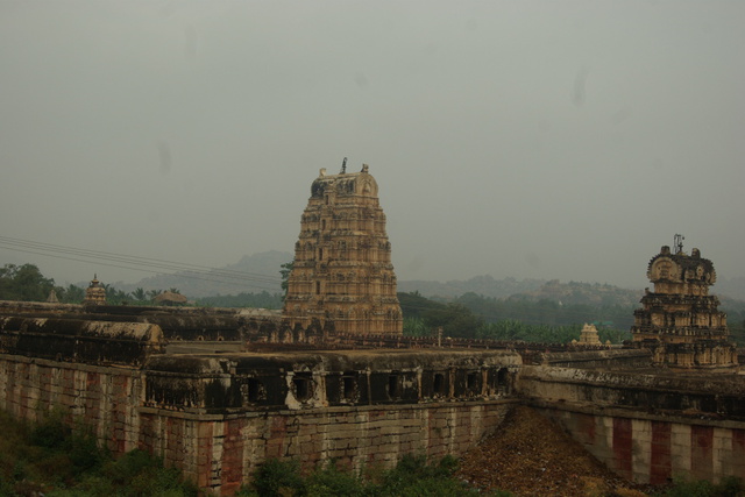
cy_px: 248
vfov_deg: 25.8
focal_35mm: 52
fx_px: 1087
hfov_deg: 37.8
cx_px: 372
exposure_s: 1/90
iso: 100
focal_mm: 35
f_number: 6.7
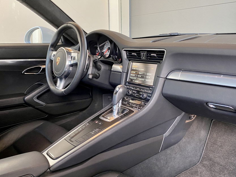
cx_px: 118
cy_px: 83
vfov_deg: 44.1
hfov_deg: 56.8
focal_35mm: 32
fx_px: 218
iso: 100
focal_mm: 4.25
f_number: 1.8
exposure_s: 1/60
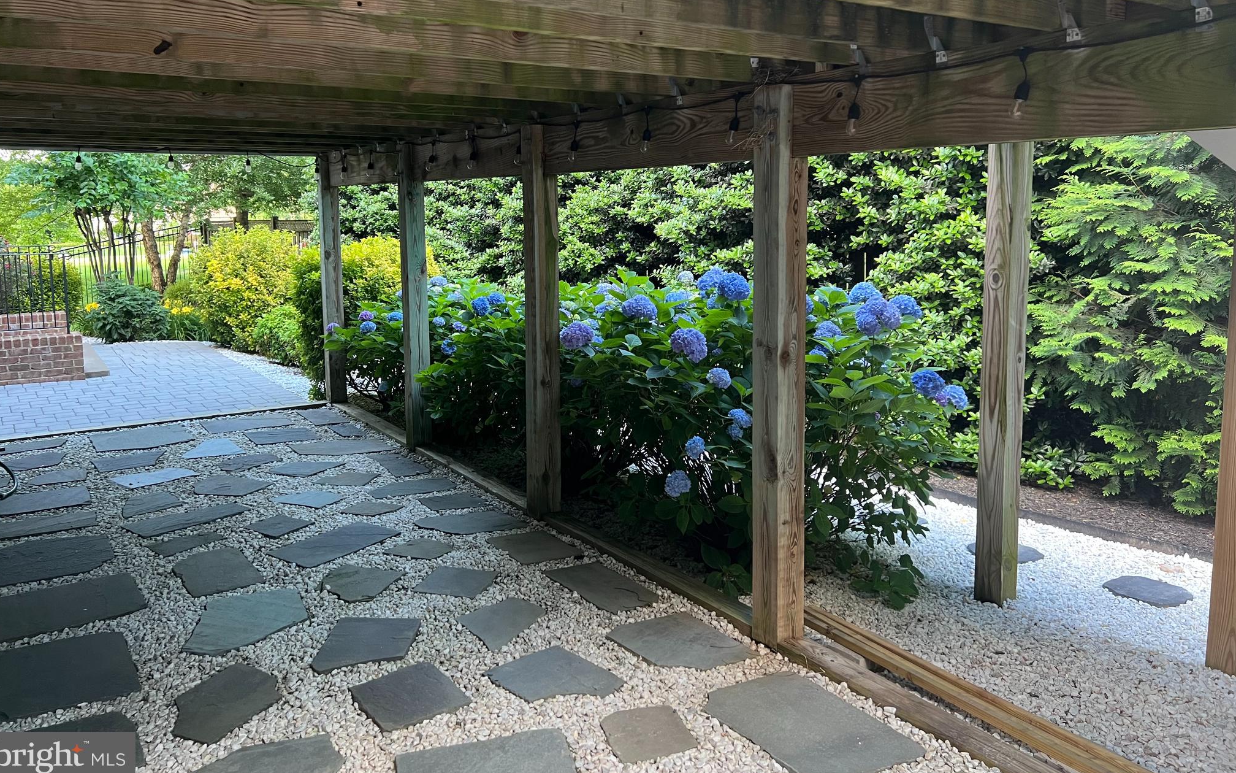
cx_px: 610
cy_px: 311
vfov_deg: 44.3
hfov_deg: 66.5
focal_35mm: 28
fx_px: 943
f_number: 1.5
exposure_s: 1/64
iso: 125
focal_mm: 5.7
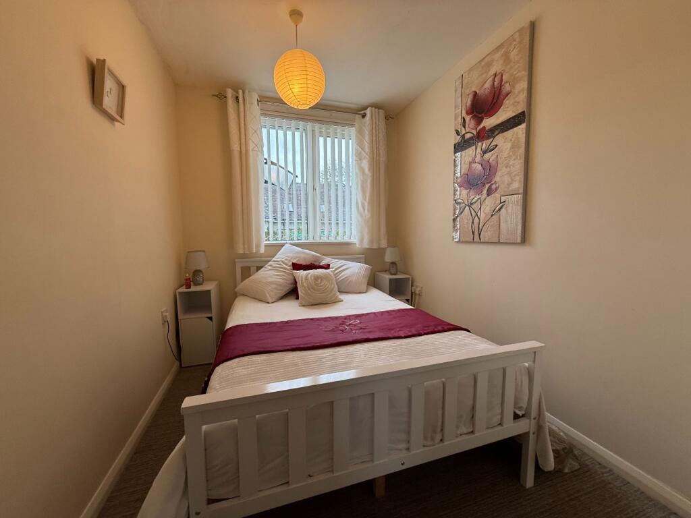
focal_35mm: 14
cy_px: 259
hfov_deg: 102.1
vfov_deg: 85.7
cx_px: 346
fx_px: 279
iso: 160
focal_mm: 2.22
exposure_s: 1/100
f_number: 2.2
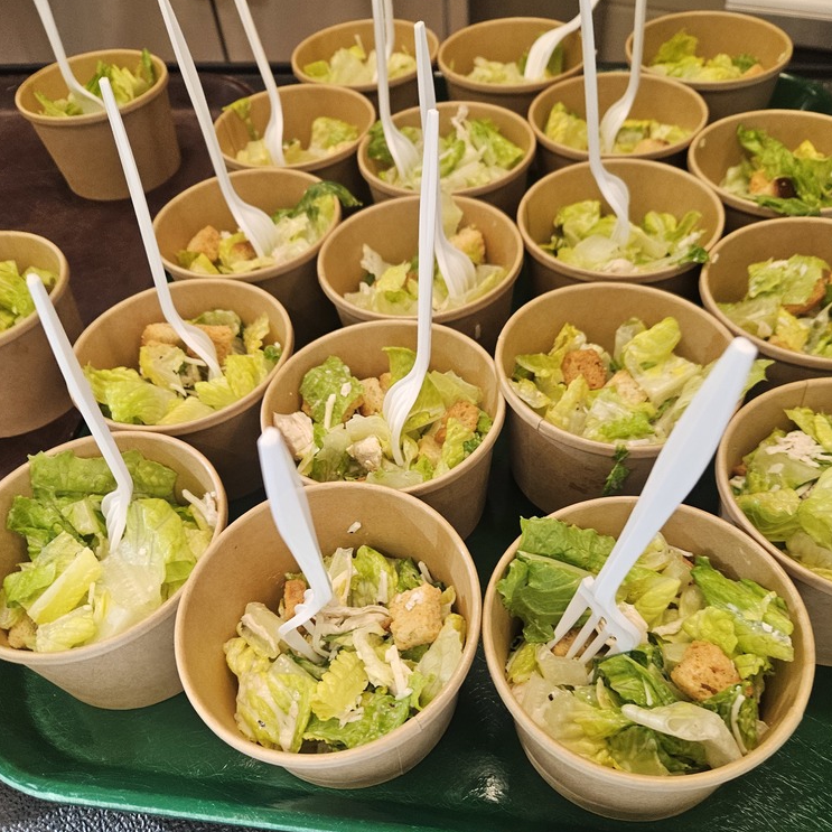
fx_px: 761
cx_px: 423
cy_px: 471
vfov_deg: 57.1
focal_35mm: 28
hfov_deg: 57.3
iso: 320
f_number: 1.8
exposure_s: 1/120
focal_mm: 5.4
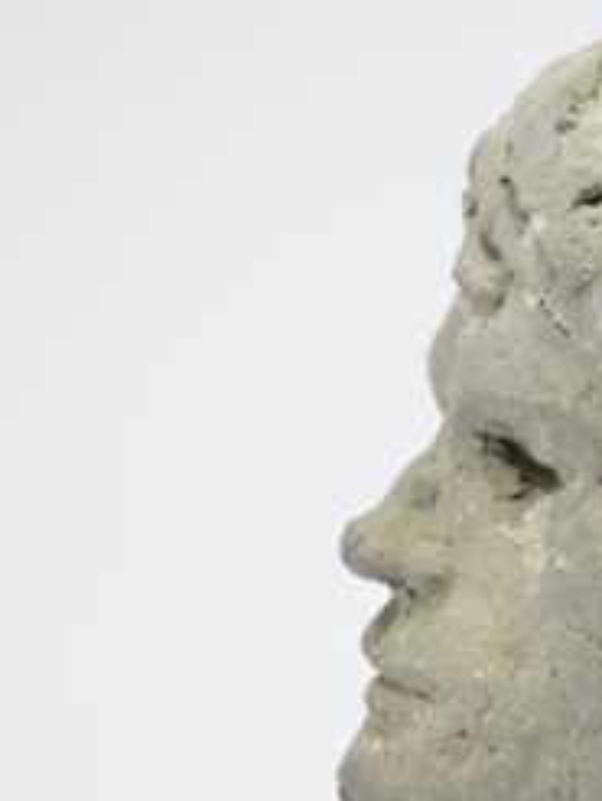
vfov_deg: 11.0
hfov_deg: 8.2
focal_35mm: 180
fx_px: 4167
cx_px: 748
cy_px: 539
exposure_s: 1/125
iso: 800
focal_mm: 48
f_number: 5.6
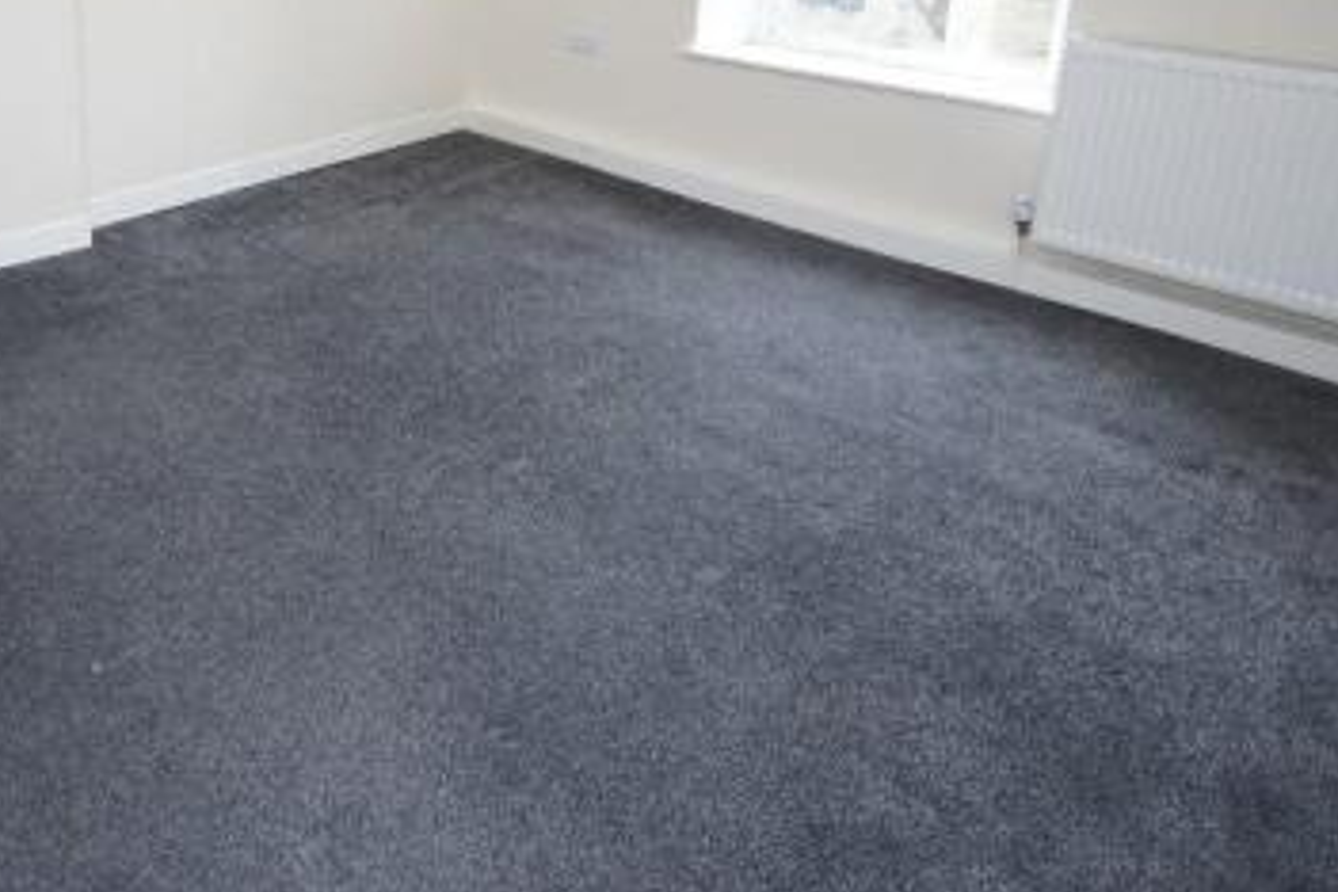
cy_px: 112
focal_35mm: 28
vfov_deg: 43.0
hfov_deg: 61.8
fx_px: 1041
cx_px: 334
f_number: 4
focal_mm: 10
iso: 400
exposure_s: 1/160
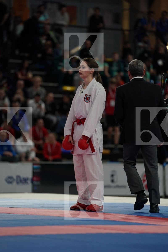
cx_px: 84
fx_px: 1400
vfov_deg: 10.3
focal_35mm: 200
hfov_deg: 6.9
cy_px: 126
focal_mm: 200
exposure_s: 1/1000
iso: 800
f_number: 2.8
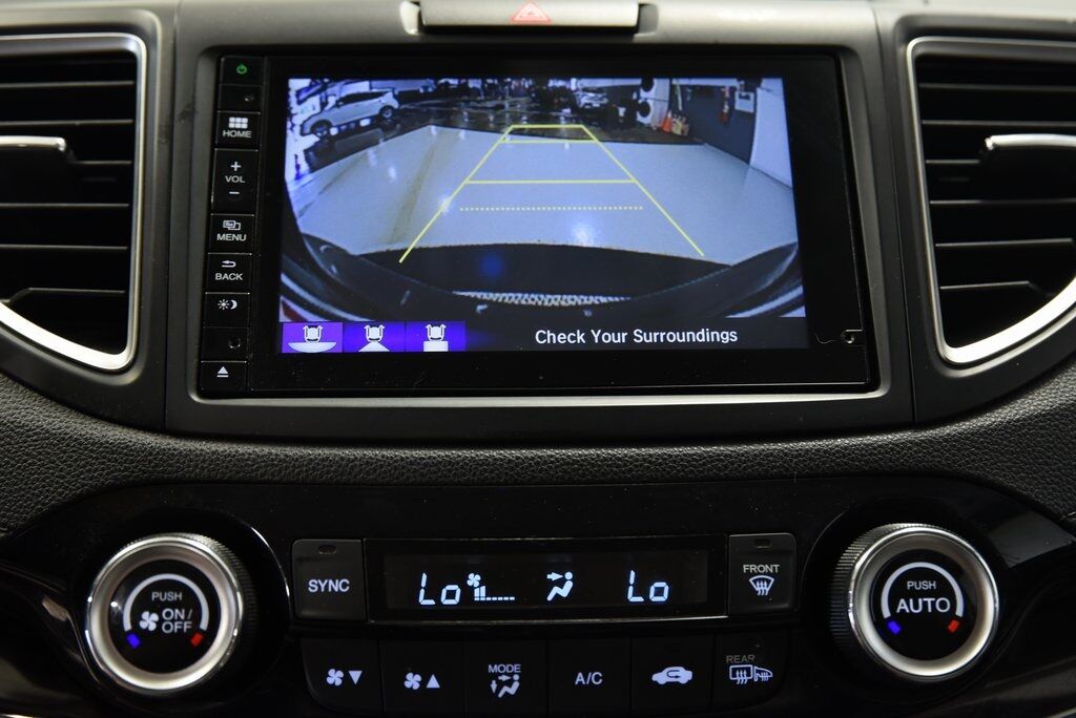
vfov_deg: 26.0
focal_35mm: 52
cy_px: 359
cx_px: 538
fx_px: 1555
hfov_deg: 38.2
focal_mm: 52
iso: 1250
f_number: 4.5
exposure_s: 1/20
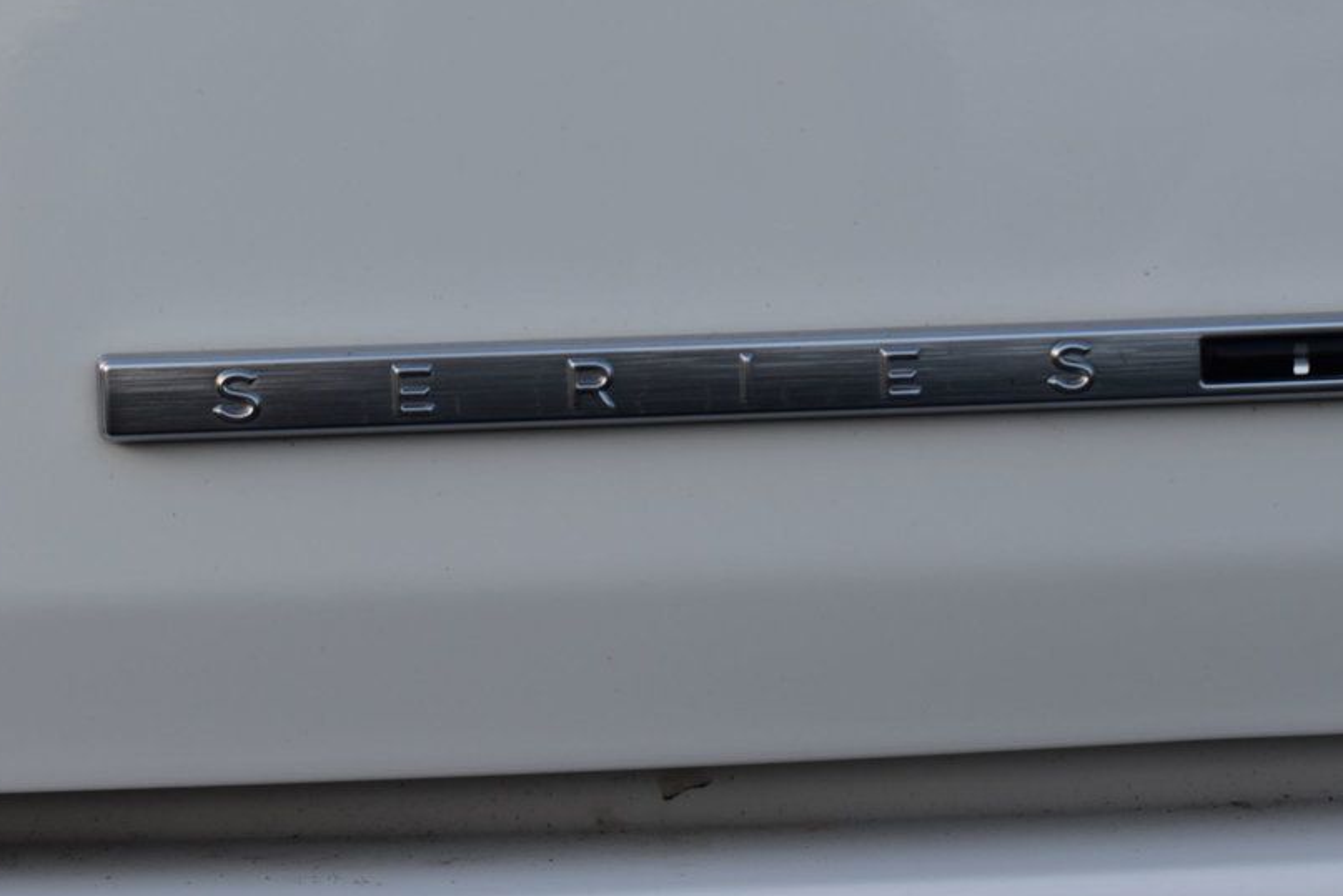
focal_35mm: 105
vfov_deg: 13.1
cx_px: 774
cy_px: 335
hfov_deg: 19.5
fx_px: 3903
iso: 400
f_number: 8
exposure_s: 1/60
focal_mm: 55
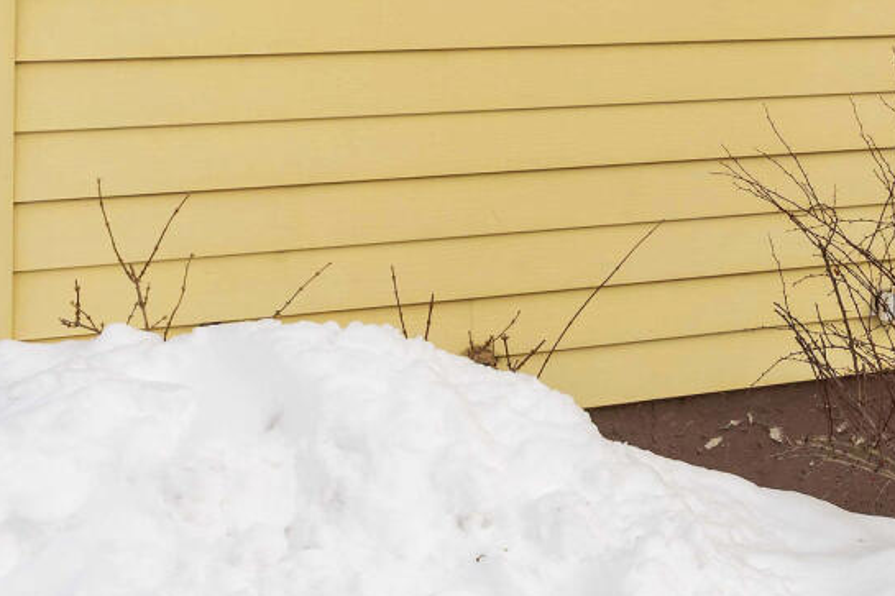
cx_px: 1131
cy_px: -27
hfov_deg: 23.6
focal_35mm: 77
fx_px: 1914
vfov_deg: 17.2
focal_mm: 14
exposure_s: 1/200
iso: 100
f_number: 8
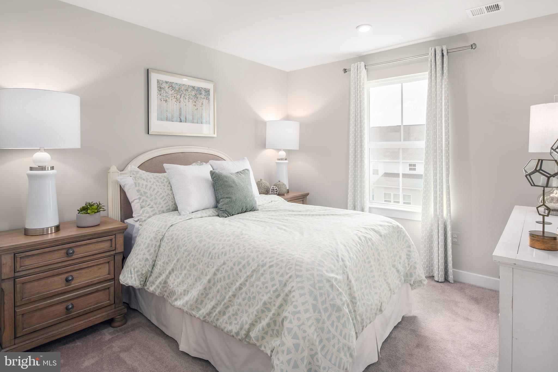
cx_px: 279
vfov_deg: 64.6
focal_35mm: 19
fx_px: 295
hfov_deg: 86.9
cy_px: 186
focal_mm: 19
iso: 100
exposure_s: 1/250
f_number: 8
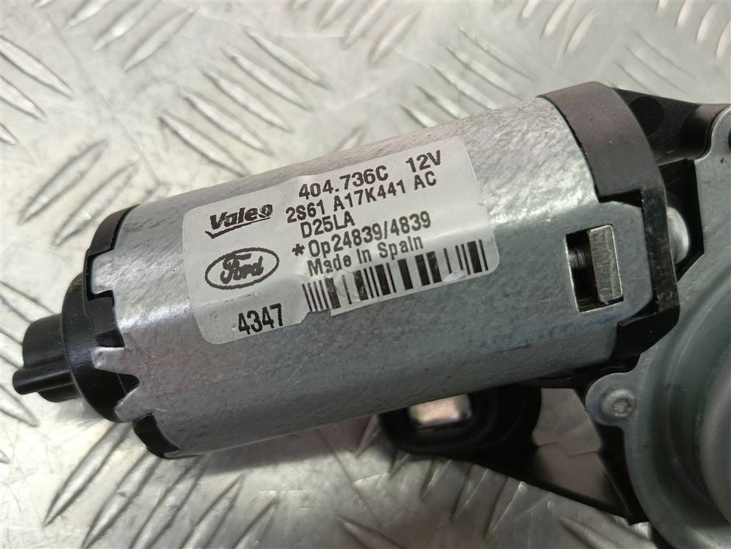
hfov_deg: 65.3
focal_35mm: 27
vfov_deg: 51.4
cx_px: 366
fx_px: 570
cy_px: 274
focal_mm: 4.11
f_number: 1.6
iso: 128
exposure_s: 1/50
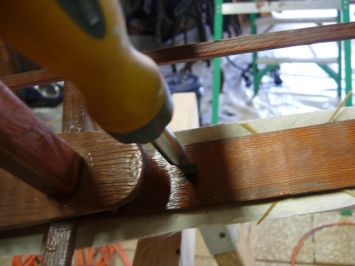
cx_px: 180
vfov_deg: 38.7
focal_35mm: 37
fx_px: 379
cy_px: 132
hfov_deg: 50.1
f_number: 2.7
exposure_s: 1/4
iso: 62
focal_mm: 7.5
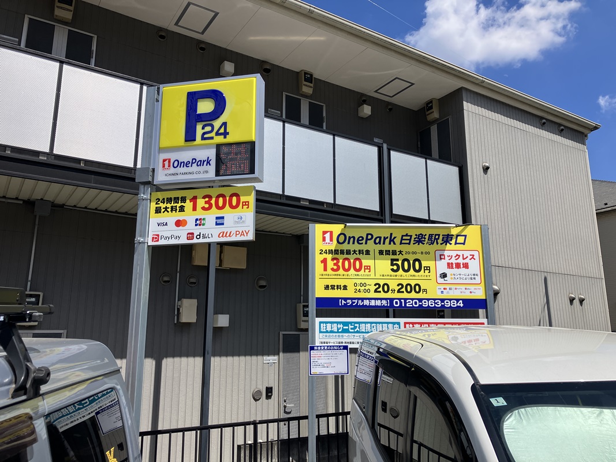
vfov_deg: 49.7
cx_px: 308
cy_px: 231
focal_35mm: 28
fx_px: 498
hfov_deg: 63.4
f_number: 1.8
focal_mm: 3.99
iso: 32
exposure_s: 1/3472
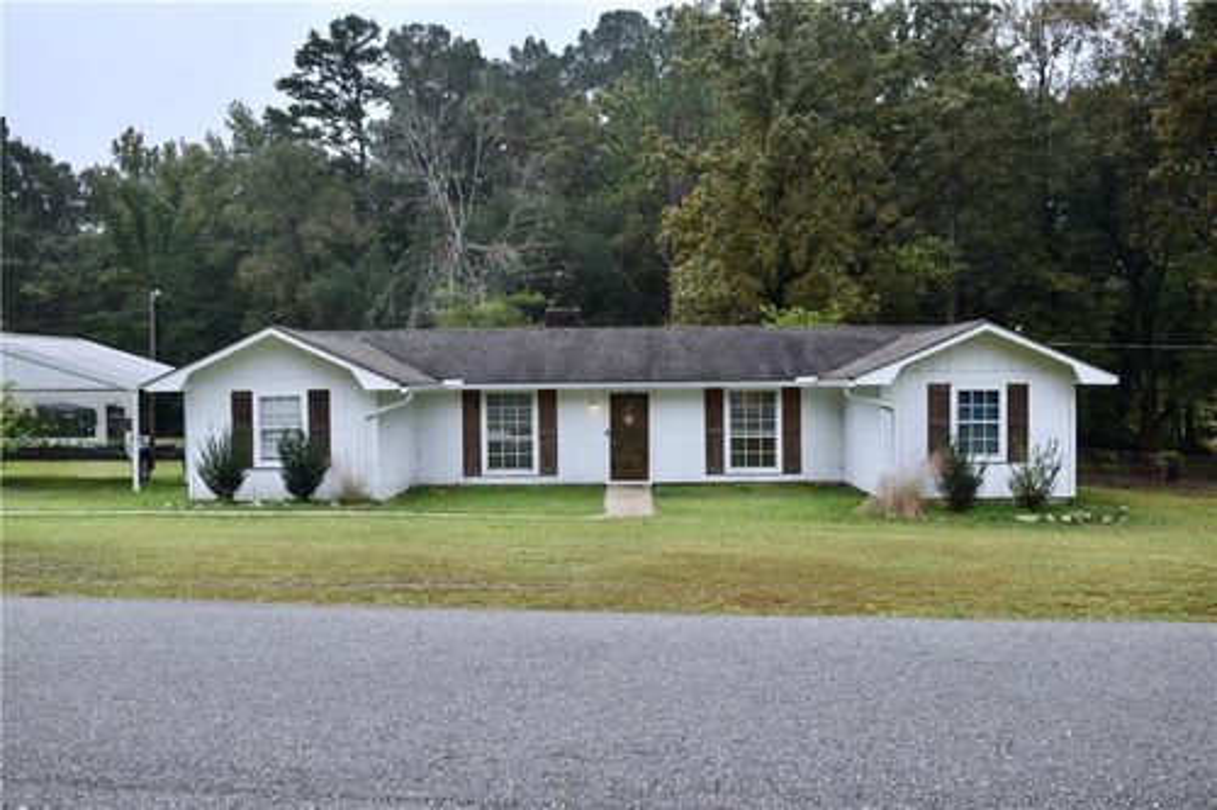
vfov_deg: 38.3
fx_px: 1166
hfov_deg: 55.1
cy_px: 405
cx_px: 608
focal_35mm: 34
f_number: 6.3
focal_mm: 23
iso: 100
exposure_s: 1/160
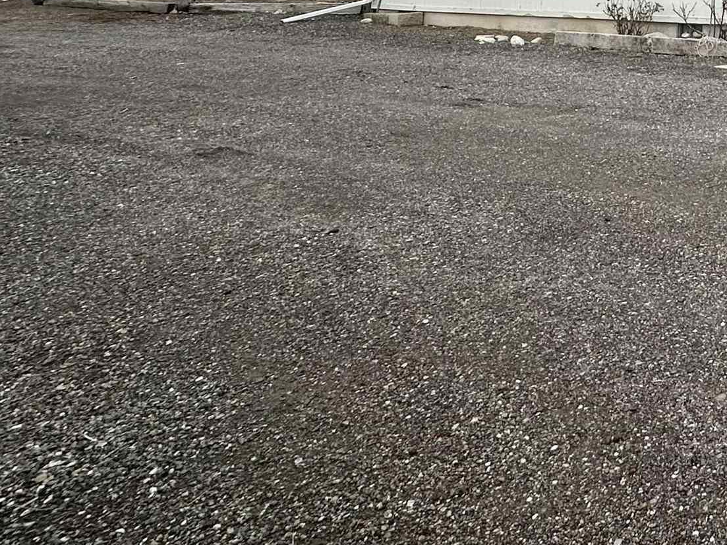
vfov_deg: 30.0
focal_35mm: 39
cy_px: -146
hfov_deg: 34.8
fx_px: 819
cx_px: 927
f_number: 2.2
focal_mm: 2.22
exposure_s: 1/790
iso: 40
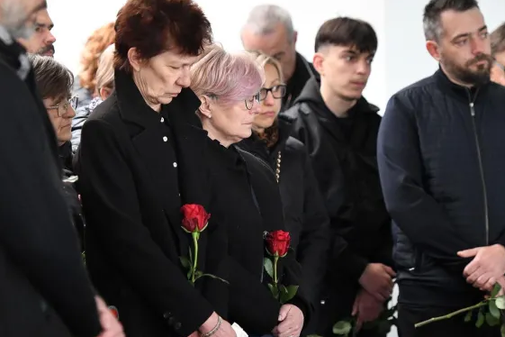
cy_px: 191
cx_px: 256
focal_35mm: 183
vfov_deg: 7.5
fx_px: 2567
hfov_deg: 11.2
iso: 2500
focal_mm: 135
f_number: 4.5
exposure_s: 1/200
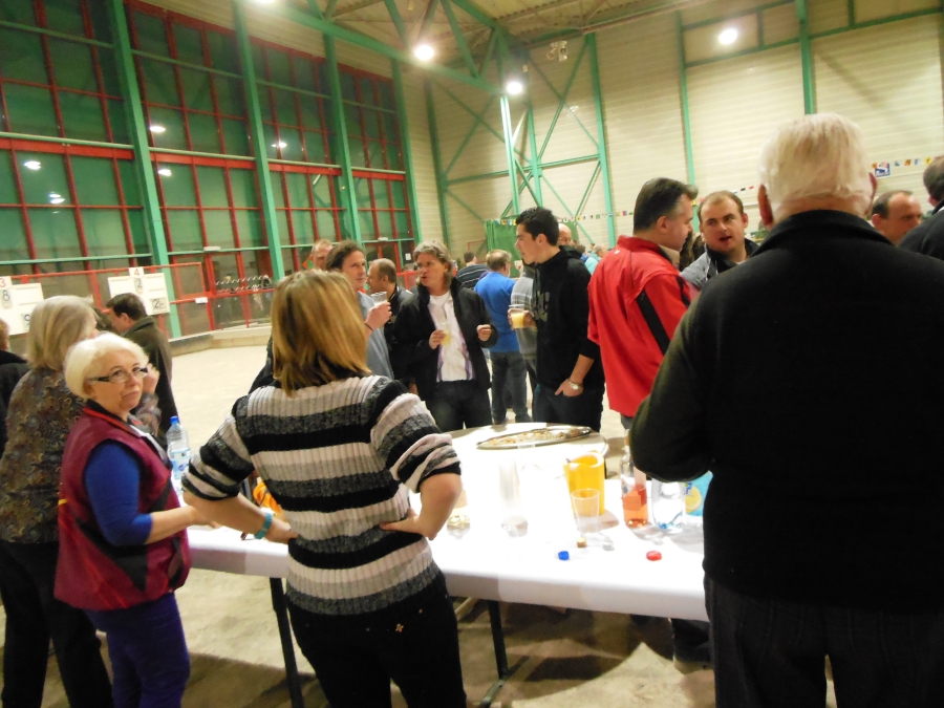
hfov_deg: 69.4
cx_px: 472
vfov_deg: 54.9
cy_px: 354
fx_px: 682
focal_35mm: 25
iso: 1600
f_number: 3.2
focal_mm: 4.5
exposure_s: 1/60
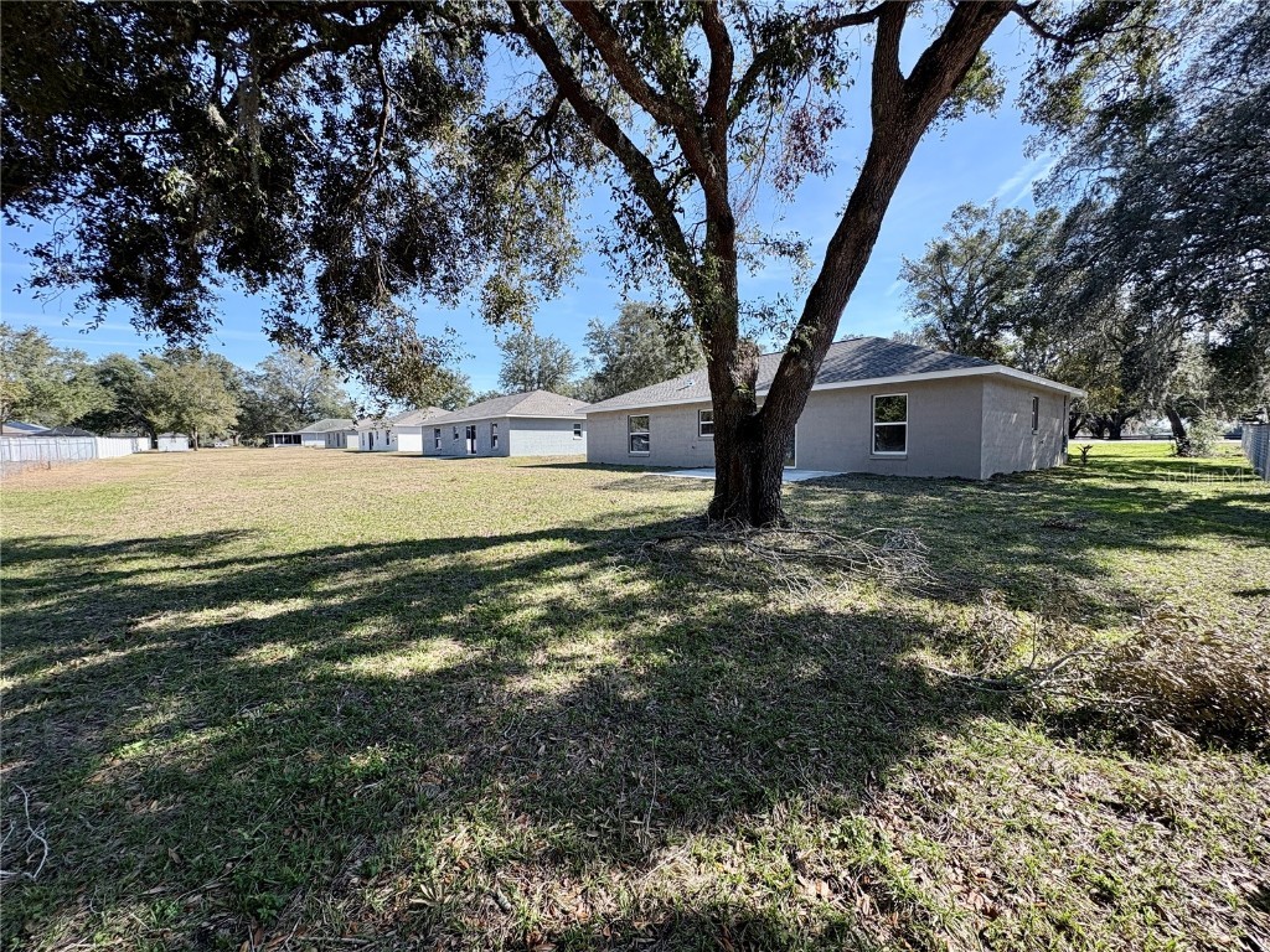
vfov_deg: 85.7
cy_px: 476
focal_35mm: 14
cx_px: 635
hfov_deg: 102.1
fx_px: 514
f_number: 2.2
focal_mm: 2.22
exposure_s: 1/868
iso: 50
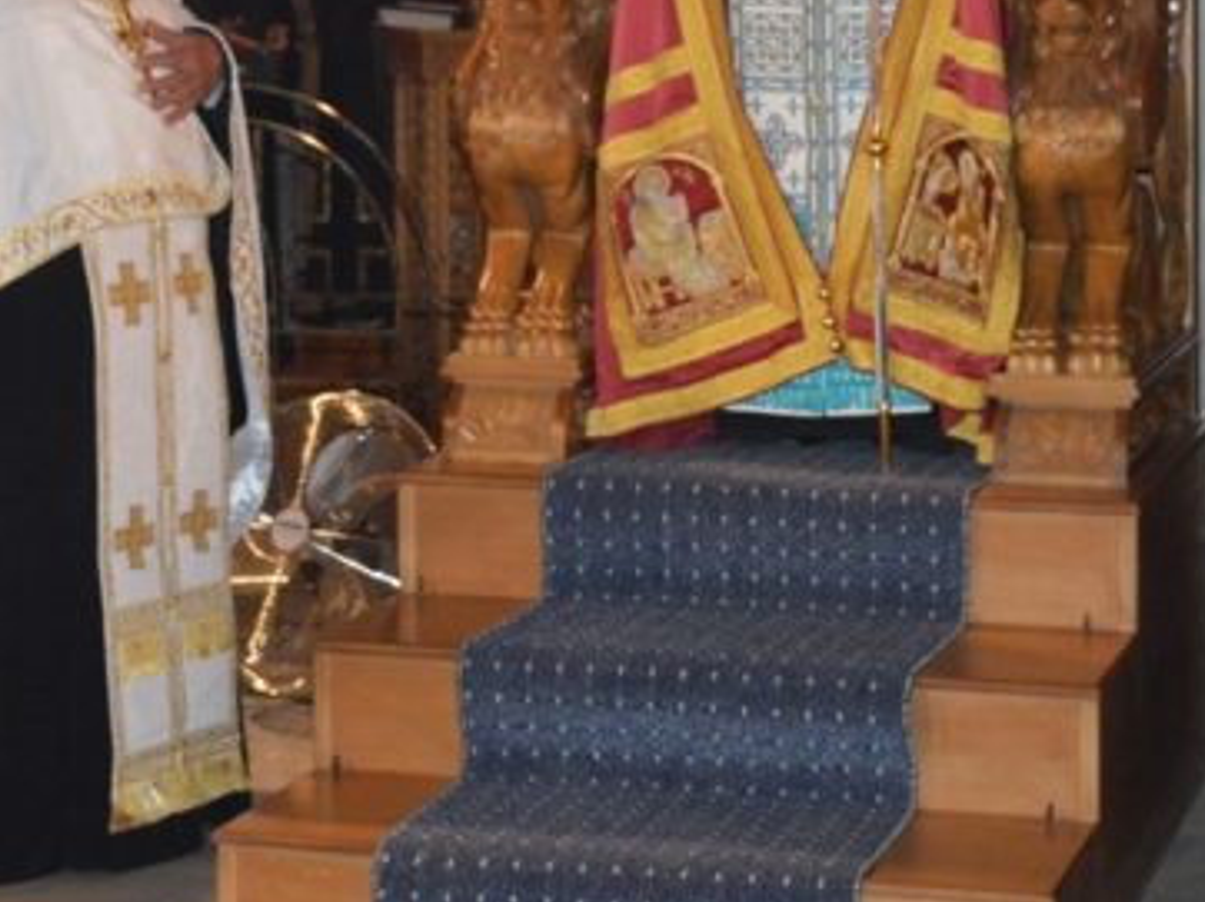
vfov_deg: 13.7
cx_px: 476
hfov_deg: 18.5
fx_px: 3687
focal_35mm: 106
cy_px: -2
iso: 1800
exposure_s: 1/60
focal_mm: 26
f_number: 3.8
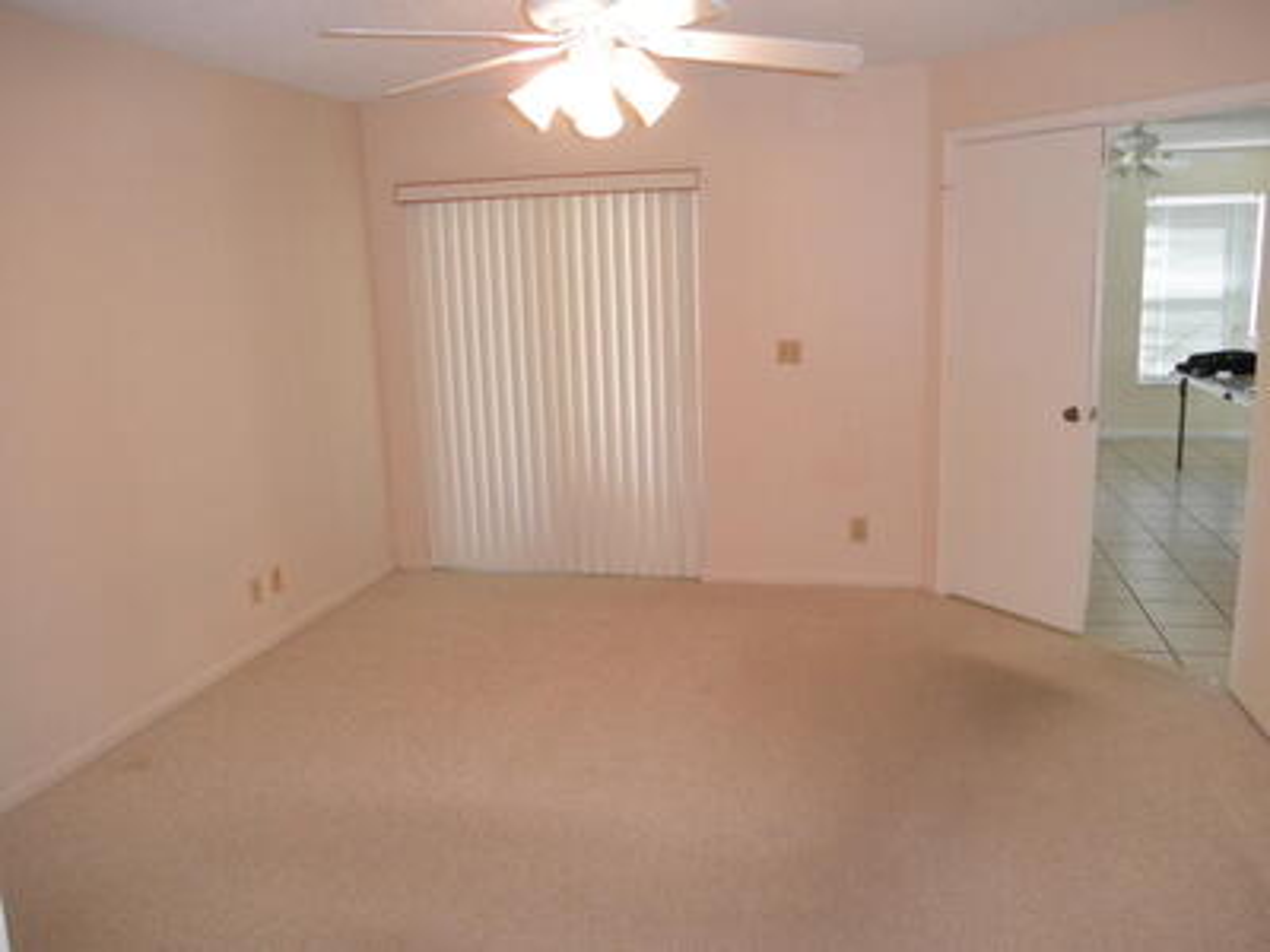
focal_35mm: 28
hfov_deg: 63.4
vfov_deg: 49.7
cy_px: 476
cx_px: 635
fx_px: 1027
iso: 200
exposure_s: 1/30
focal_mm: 5
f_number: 3
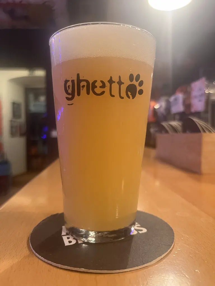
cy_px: 143
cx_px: 108
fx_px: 215
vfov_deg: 67.3
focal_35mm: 26
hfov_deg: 53.1
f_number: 1.6
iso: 500
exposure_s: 1/50
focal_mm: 5.1
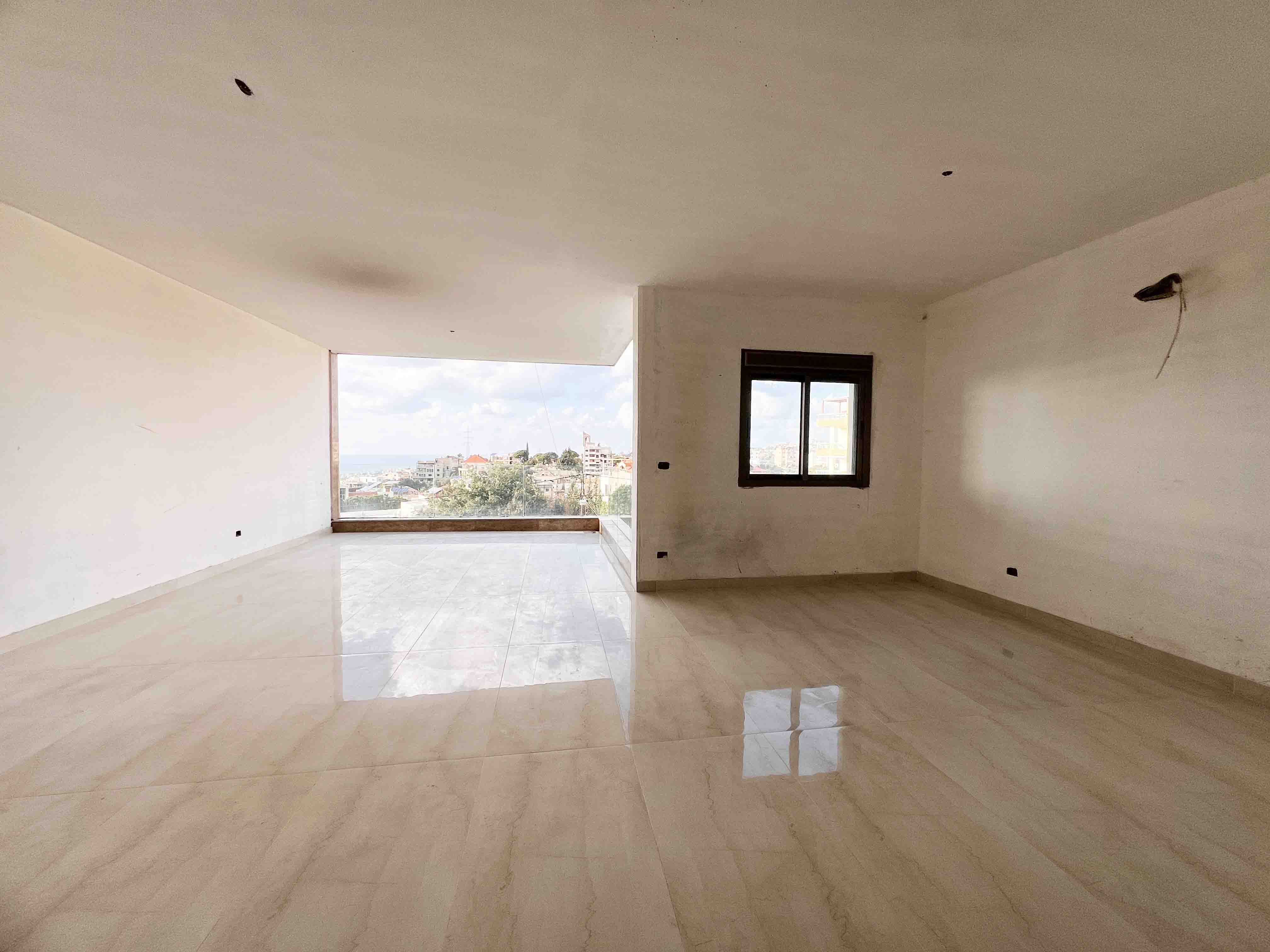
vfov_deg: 89.9
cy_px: 476
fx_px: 477
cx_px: 635
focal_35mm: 13
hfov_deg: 106.2
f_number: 1.8
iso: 32
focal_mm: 1.57
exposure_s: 1/605
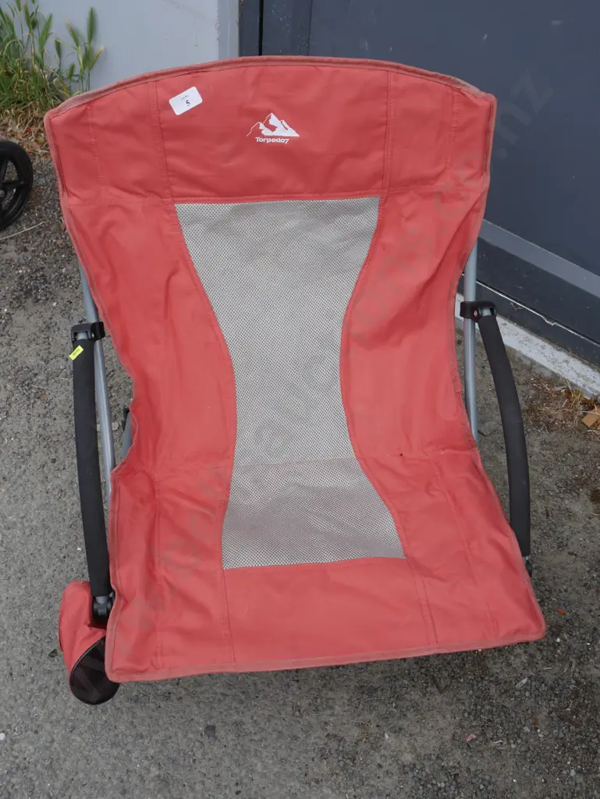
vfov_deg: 46.8
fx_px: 924
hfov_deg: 36.0
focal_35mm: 40
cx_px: 300
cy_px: 400
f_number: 6.3
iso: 200
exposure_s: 1/200
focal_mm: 20
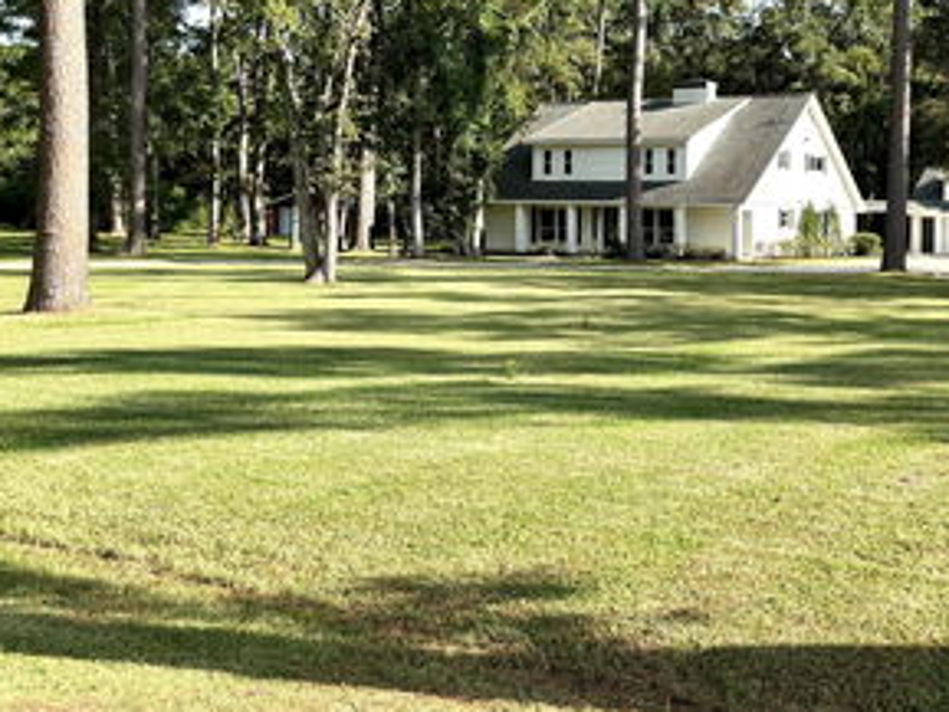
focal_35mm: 46
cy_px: 249
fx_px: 1262
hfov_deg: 39.4
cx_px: 778
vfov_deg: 31.3
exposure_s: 1/1362
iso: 50
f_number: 1.6
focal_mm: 5.96
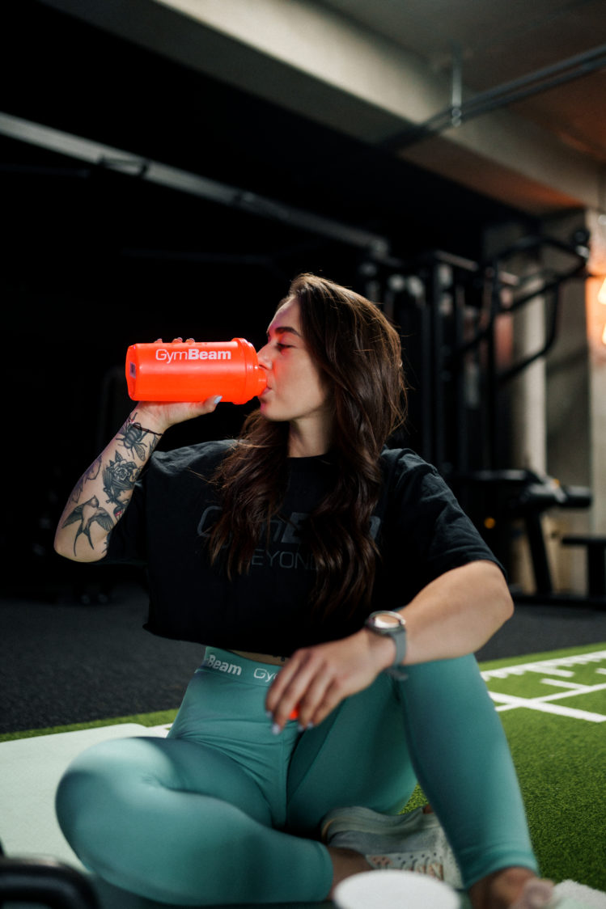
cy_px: 454
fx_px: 884
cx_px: 303
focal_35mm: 35
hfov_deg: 37.8
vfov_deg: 54.4
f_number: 1.4
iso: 640
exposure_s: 1/125
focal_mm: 35
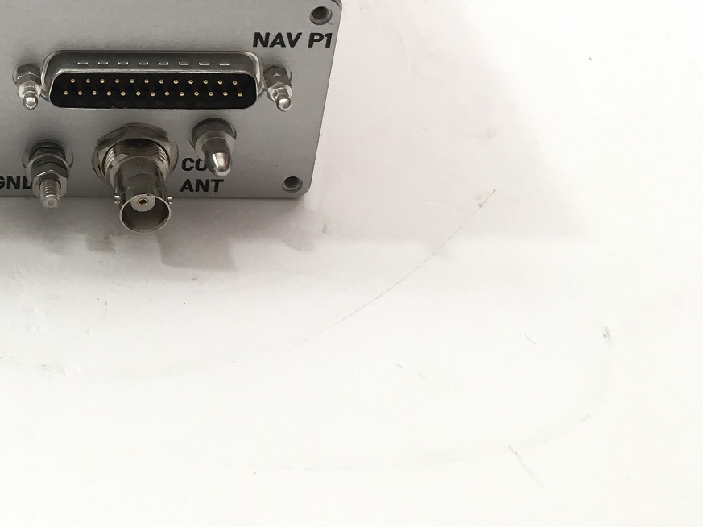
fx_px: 1360
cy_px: -56
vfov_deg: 20.8
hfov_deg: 26.6
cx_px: -78
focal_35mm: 67
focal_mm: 4.15
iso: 50
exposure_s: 1/33
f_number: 2.2
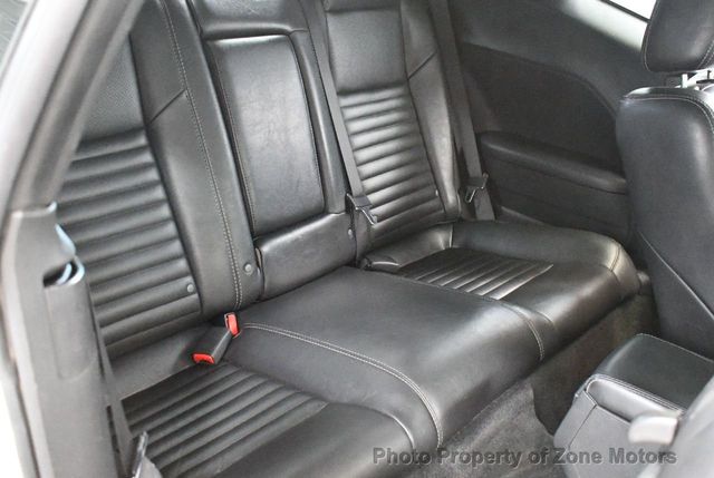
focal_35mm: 36
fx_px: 715
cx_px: 357
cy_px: 239
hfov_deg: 53.1
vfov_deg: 37.0
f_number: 3.5
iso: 11400
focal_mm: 18
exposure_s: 1/60
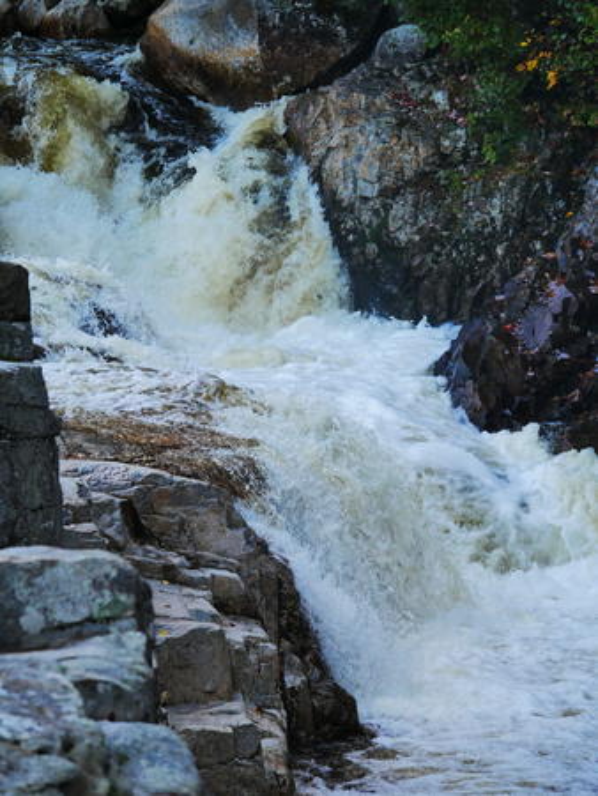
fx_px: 6904
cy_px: 398
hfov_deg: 5.0
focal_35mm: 300
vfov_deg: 6.6
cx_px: 299
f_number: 4.5
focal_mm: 150
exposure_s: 1/320
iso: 500
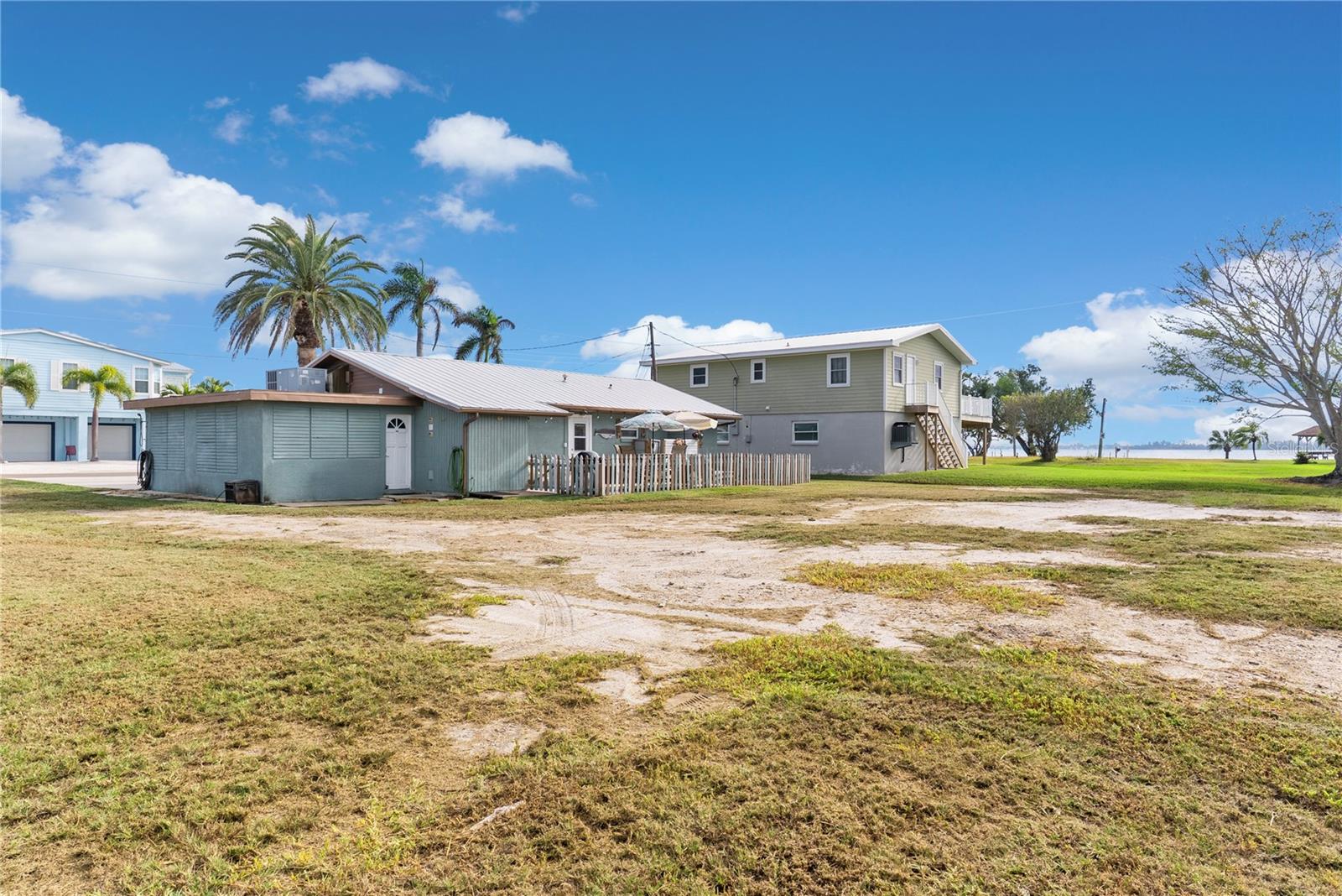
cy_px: 448
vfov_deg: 59.5
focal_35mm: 21
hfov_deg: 81.2
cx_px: 671
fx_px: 783
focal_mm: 21
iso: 100
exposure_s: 1/80
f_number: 8
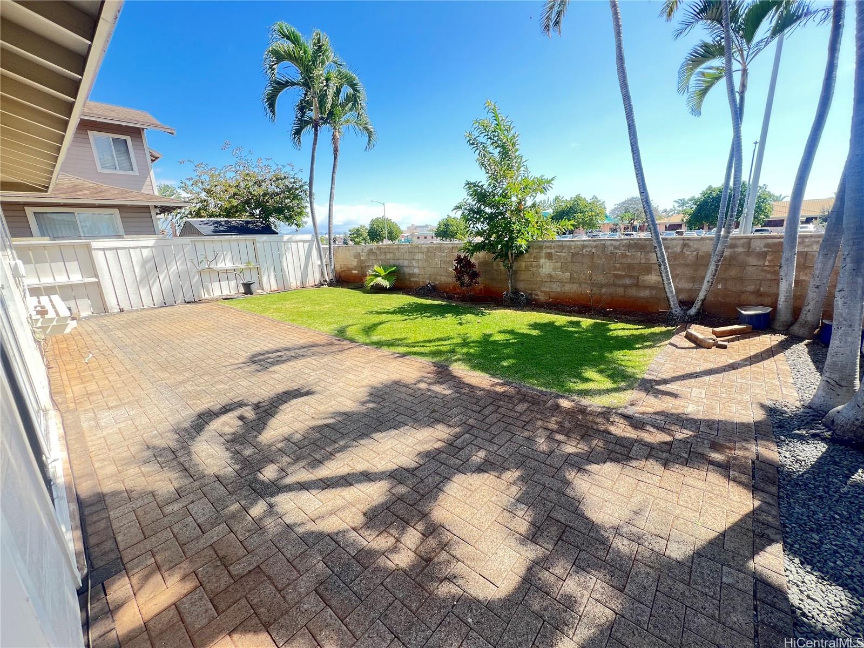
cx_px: 432
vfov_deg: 89.9
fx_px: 324
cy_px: 324
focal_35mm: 13
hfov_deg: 106.2
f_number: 1.8
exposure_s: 1/193
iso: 32
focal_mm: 1.57
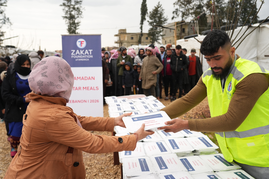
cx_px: 134
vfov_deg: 42.3
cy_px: 90
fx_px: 232
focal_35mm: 31
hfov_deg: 60.3
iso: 800
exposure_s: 1/500
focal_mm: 31
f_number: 4
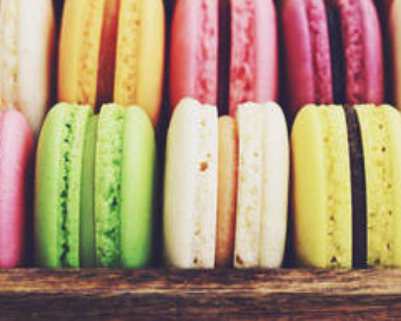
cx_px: 205
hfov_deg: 14.7
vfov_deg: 11.8
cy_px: 81
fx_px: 1555
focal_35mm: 131
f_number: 4
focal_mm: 50
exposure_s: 1/80
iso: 100
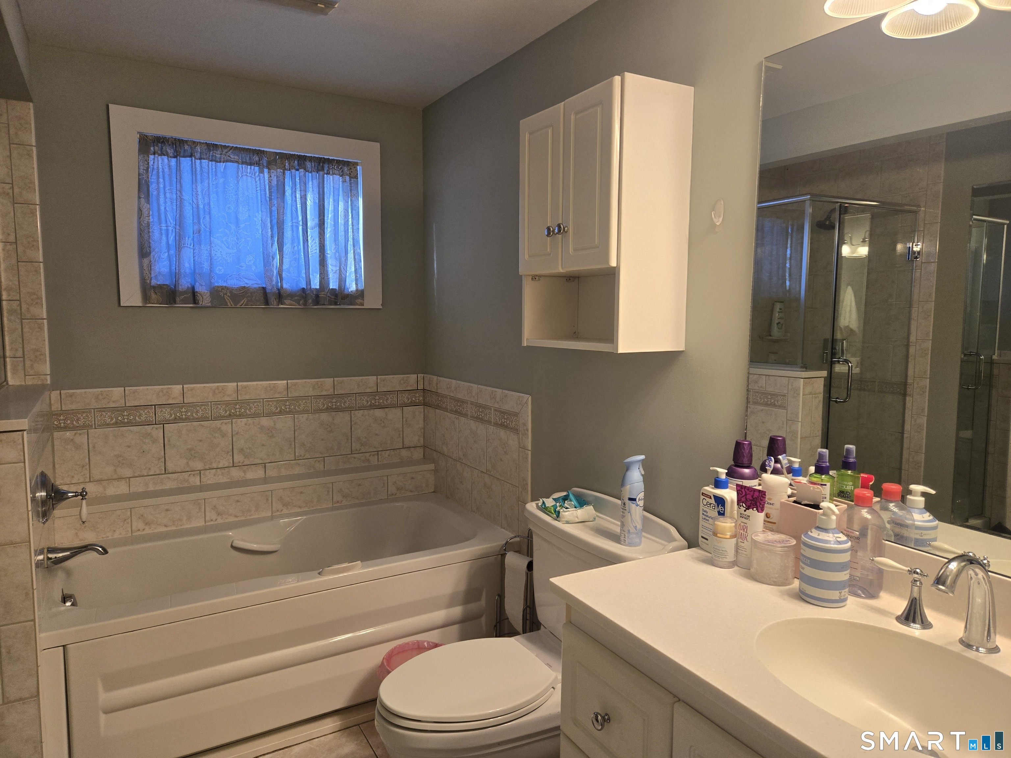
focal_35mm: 23
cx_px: 506
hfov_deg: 73.9
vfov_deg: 58.9
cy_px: 379
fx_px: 672
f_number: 1.8
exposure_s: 1/120
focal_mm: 5.4
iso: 100
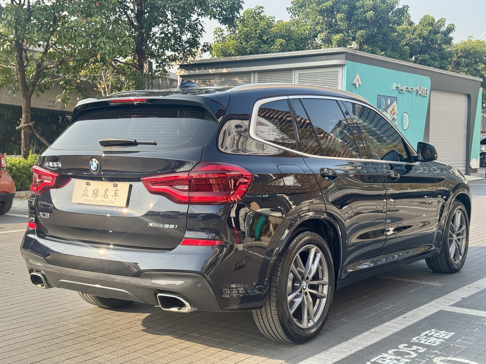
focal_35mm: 48
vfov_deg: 30.3
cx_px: 243
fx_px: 674
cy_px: 182
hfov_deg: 39.7
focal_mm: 6.76
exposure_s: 1/783
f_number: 1.78
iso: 64
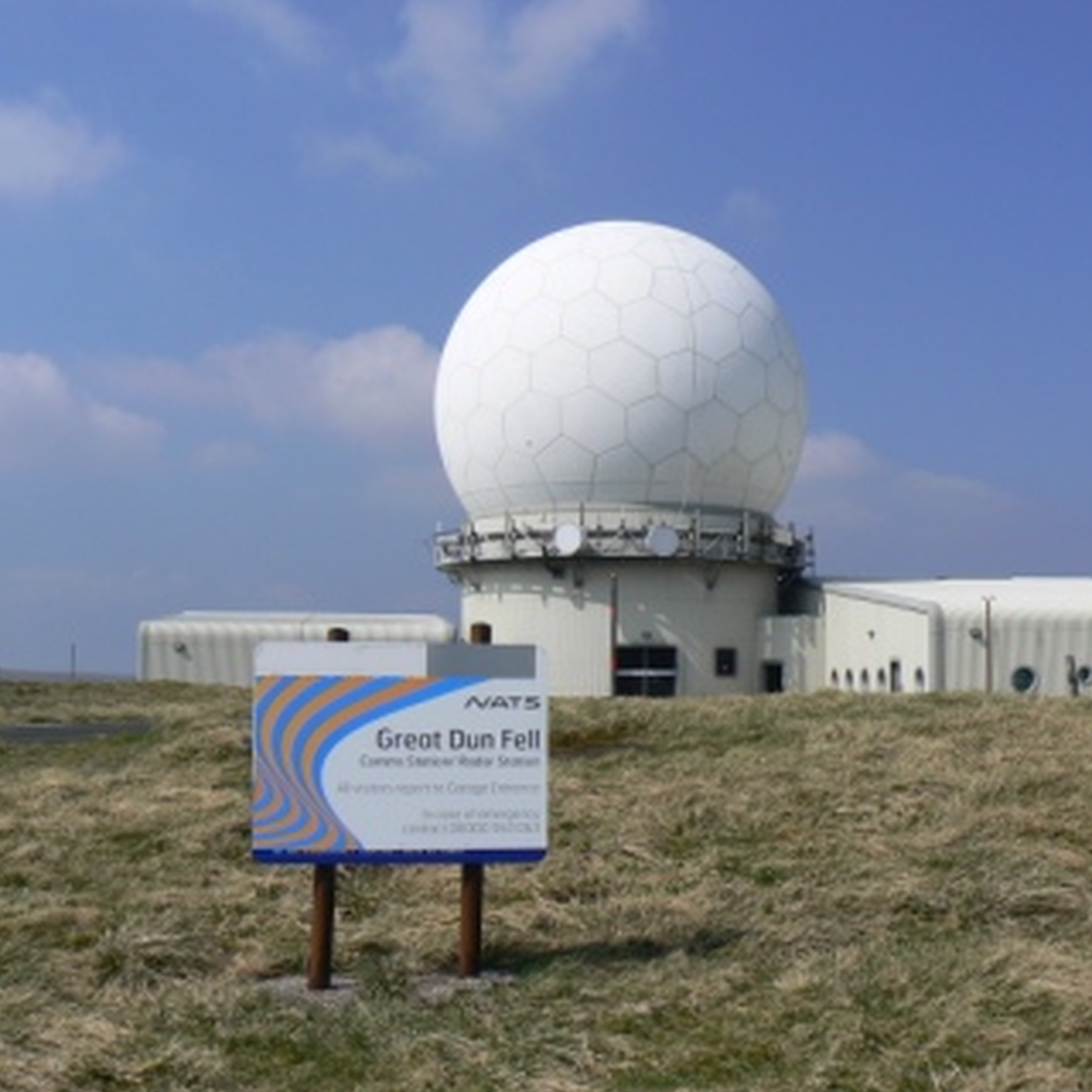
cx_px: 624
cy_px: 546
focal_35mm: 43
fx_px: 1535
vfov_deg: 39.2
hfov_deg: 39.1
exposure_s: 1/640
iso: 80
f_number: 8
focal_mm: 6
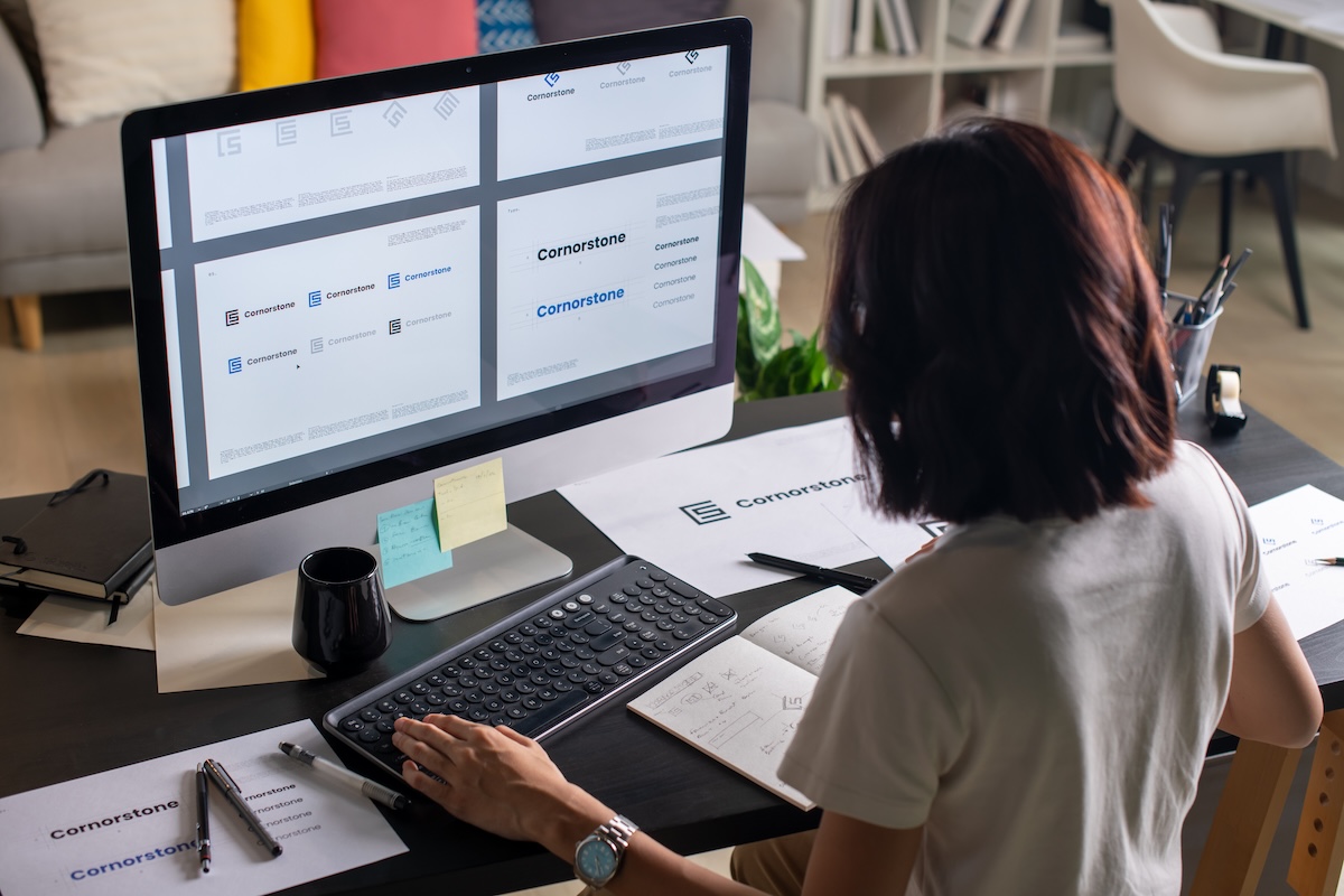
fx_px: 1867
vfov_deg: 27.0
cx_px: 672
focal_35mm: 50
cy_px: 448
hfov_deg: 39.6
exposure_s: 1/50
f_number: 4
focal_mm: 50
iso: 200
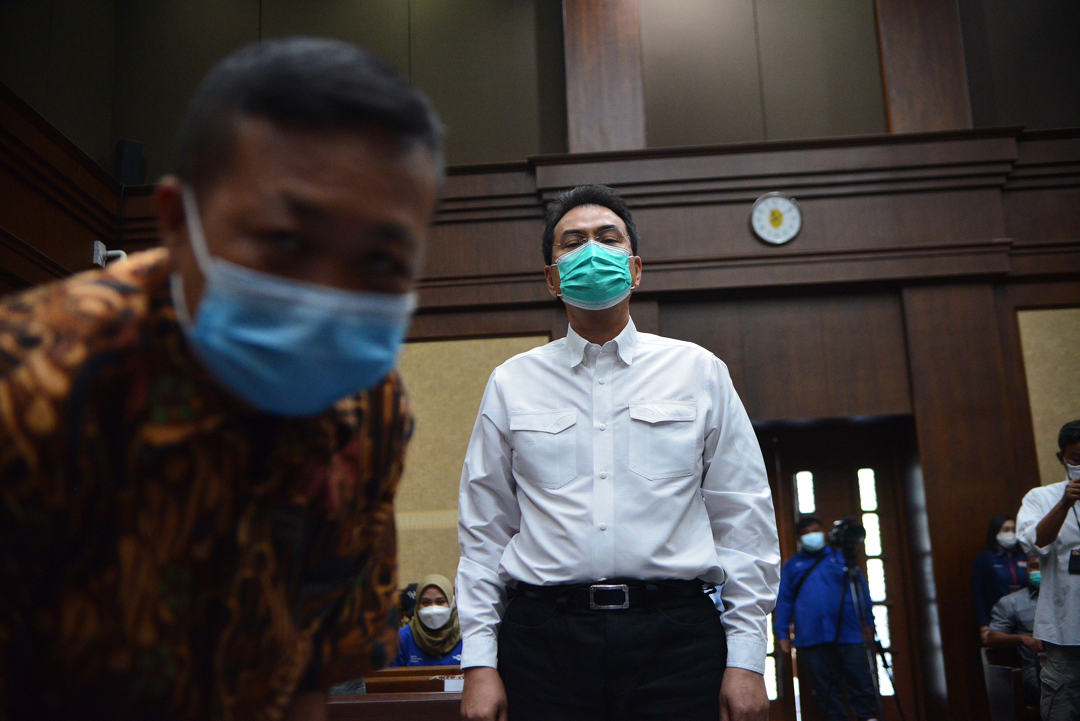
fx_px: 1140
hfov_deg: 50.7
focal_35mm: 38
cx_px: 540
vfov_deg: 35.1
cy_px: 360
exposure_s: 1/100
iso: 4000
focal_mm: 38
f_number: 3.2
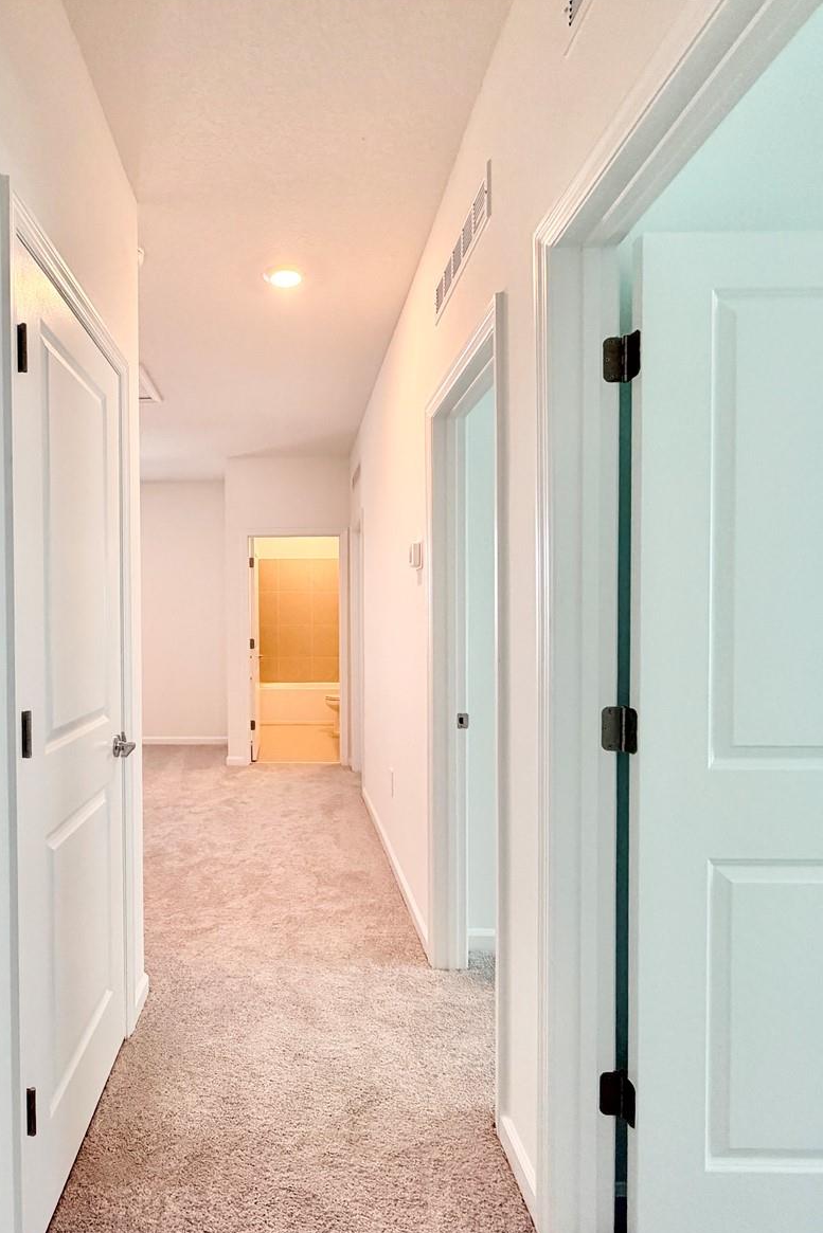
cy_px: 629
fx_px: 686
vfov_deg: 84.0
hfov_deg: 60.2
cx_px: 264
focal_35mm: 20
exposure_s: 1/120
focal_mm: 2.22
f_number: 2.2
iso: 200
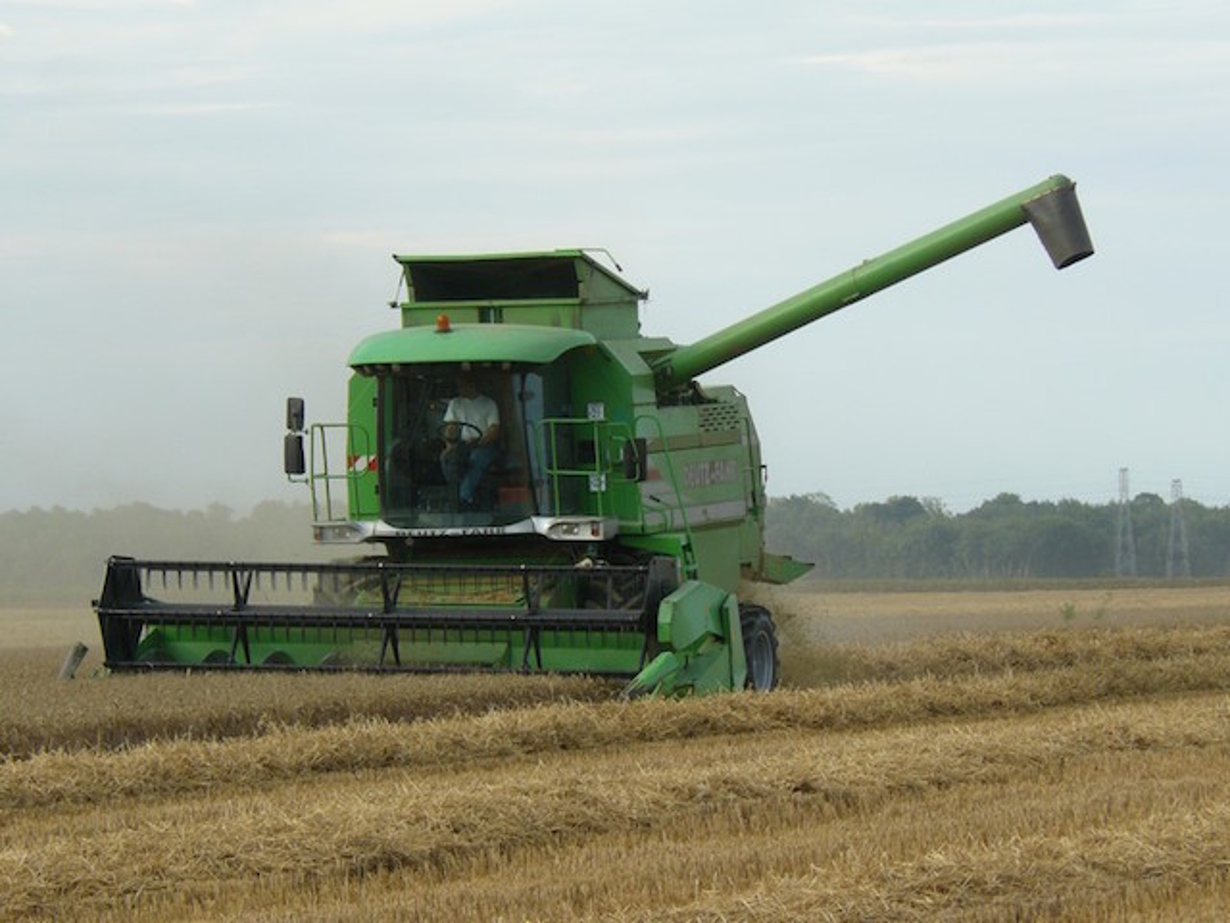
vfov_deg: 6.2
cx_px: 615
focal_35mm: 240
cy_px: 462
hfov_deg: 8.2
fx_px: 8528
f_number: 5.6
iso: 100
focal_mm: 40.1
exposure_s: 1/200
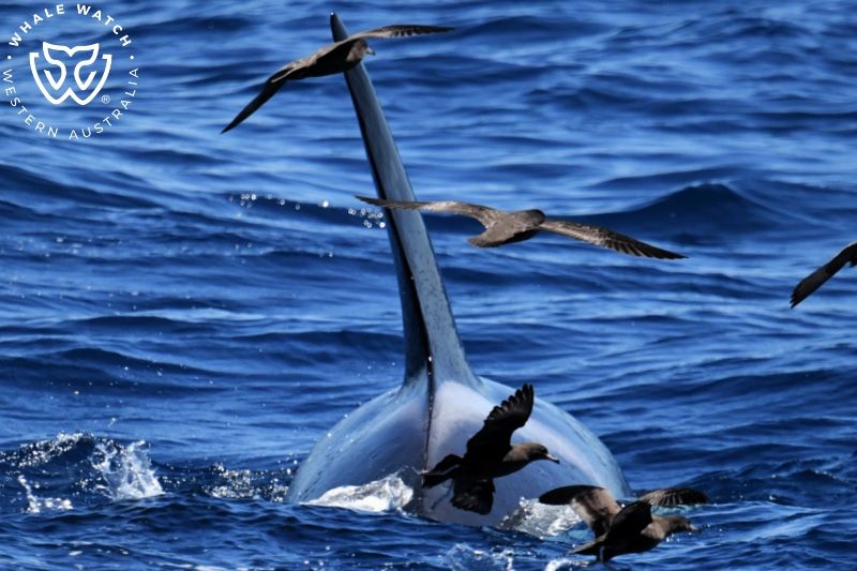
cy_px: 286
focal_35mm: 600
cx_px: 428
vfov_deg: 2.3
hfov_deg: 3.4
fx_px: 14279
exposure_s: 1/8000
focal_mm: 600
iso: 1800
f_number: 6.3
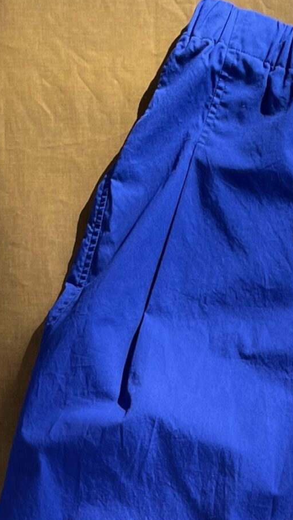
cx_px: 317
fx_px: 883
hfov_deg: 18.2
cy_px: 518
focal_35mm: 64
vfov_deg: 30.5
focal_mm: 5.1
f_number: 1.6
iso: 40
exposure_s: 1/236
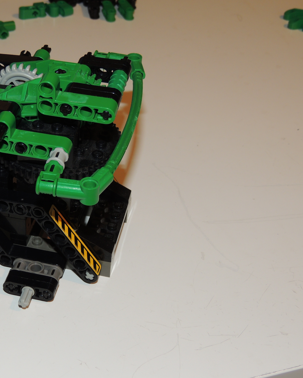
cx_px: 44
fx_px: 729
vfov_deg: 29.1
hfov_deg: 23.0
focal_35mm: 65
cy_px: 196
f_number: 3.5
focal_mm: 8.3
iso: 125
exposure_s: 1/30
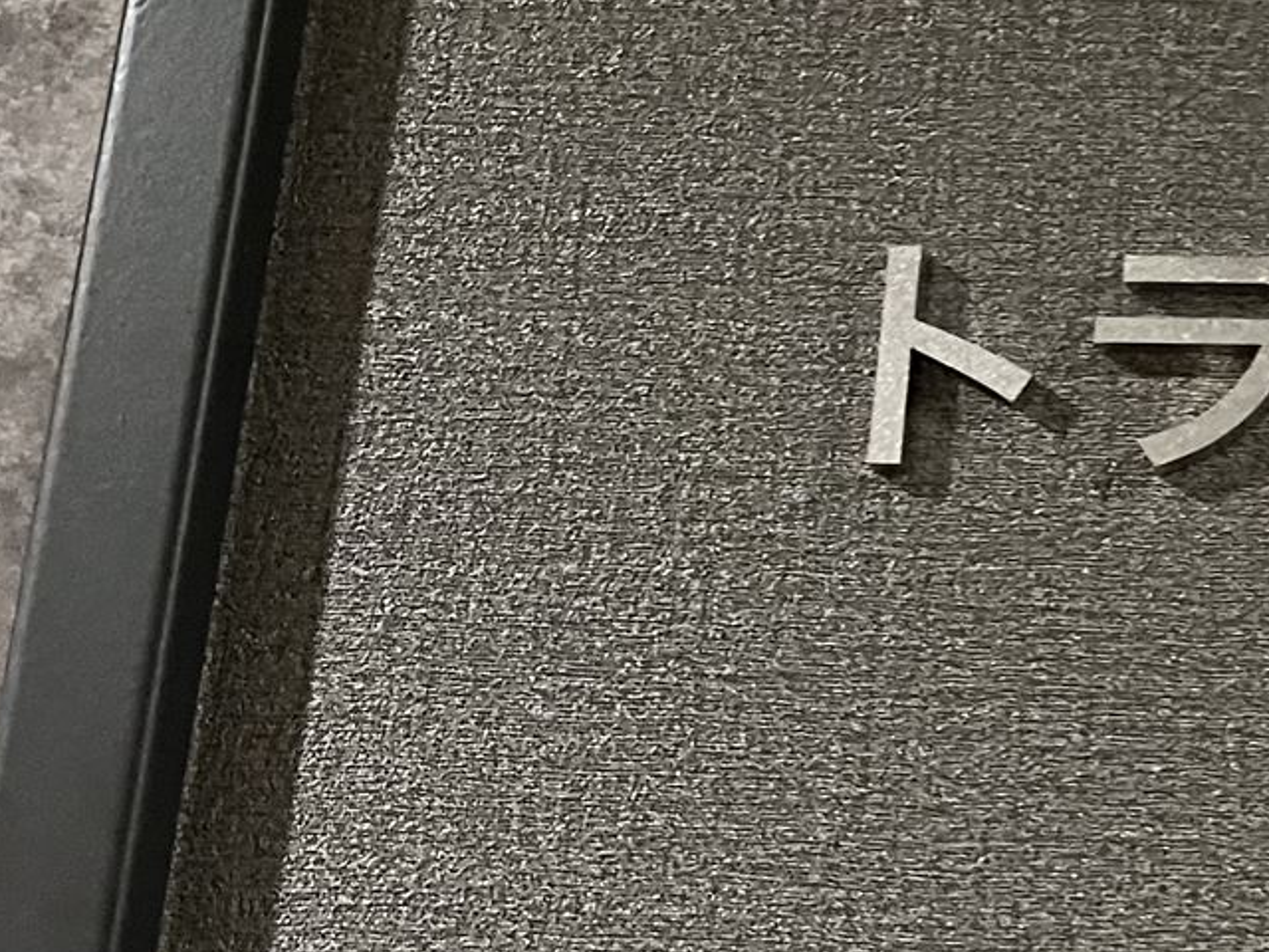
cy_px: 472
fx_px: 2859
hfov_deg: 22.0
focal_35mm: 78
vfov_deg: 18.9
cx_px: 1735
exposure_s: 1/25
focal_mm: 5.1
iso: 640
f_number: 1.6
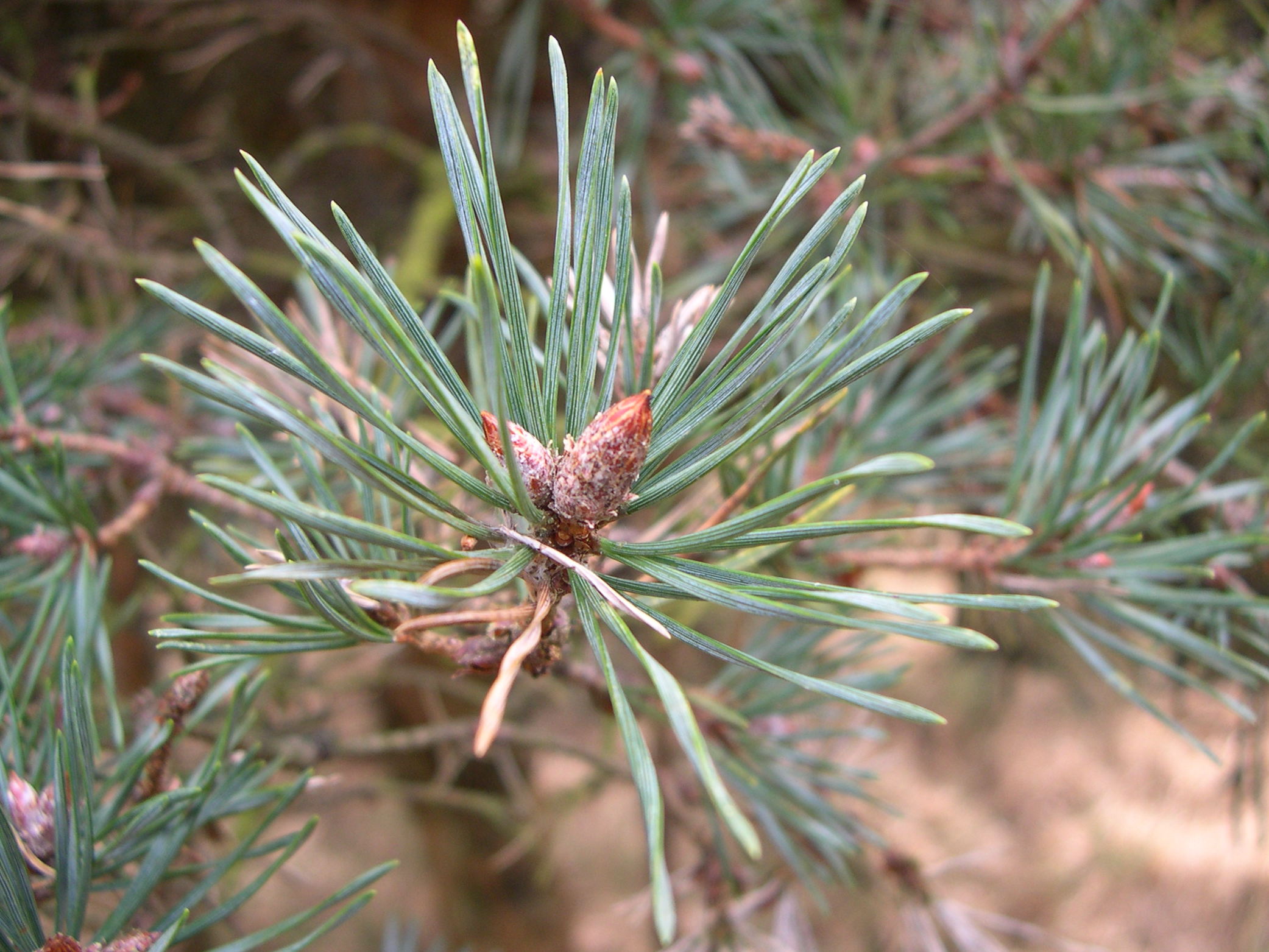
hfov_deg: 49.0
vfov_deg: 37.7
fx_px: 1393
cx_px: 634
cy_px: 476
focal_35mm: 38
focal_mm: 8
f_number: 2.8
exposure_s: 1/100
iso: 100
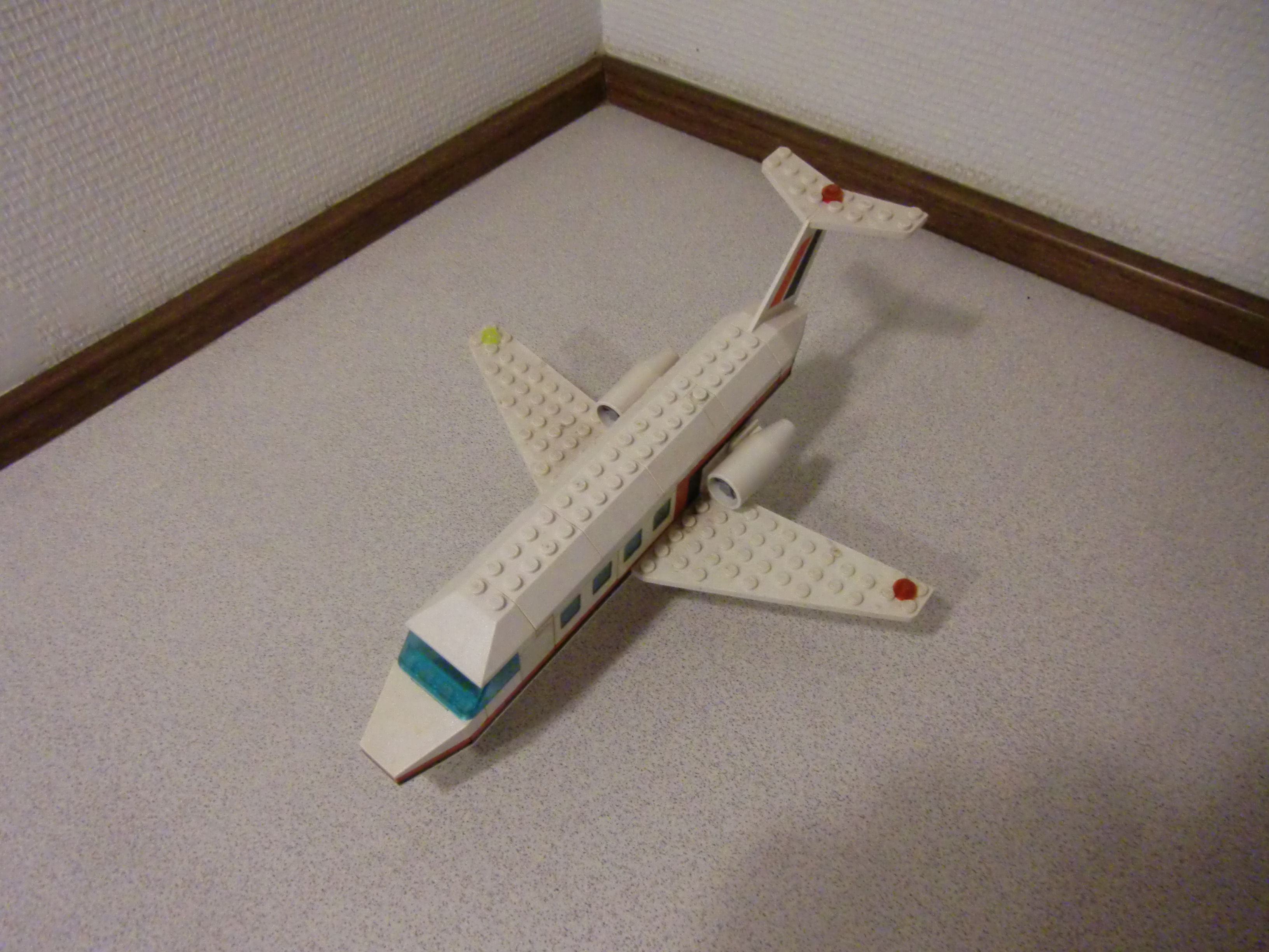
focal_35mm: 24
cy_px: 476
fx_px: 880
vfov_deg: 56.8
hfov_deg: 71.6
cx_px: 634
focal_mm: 4.3
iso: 640
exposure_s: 1/60
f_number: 3.2
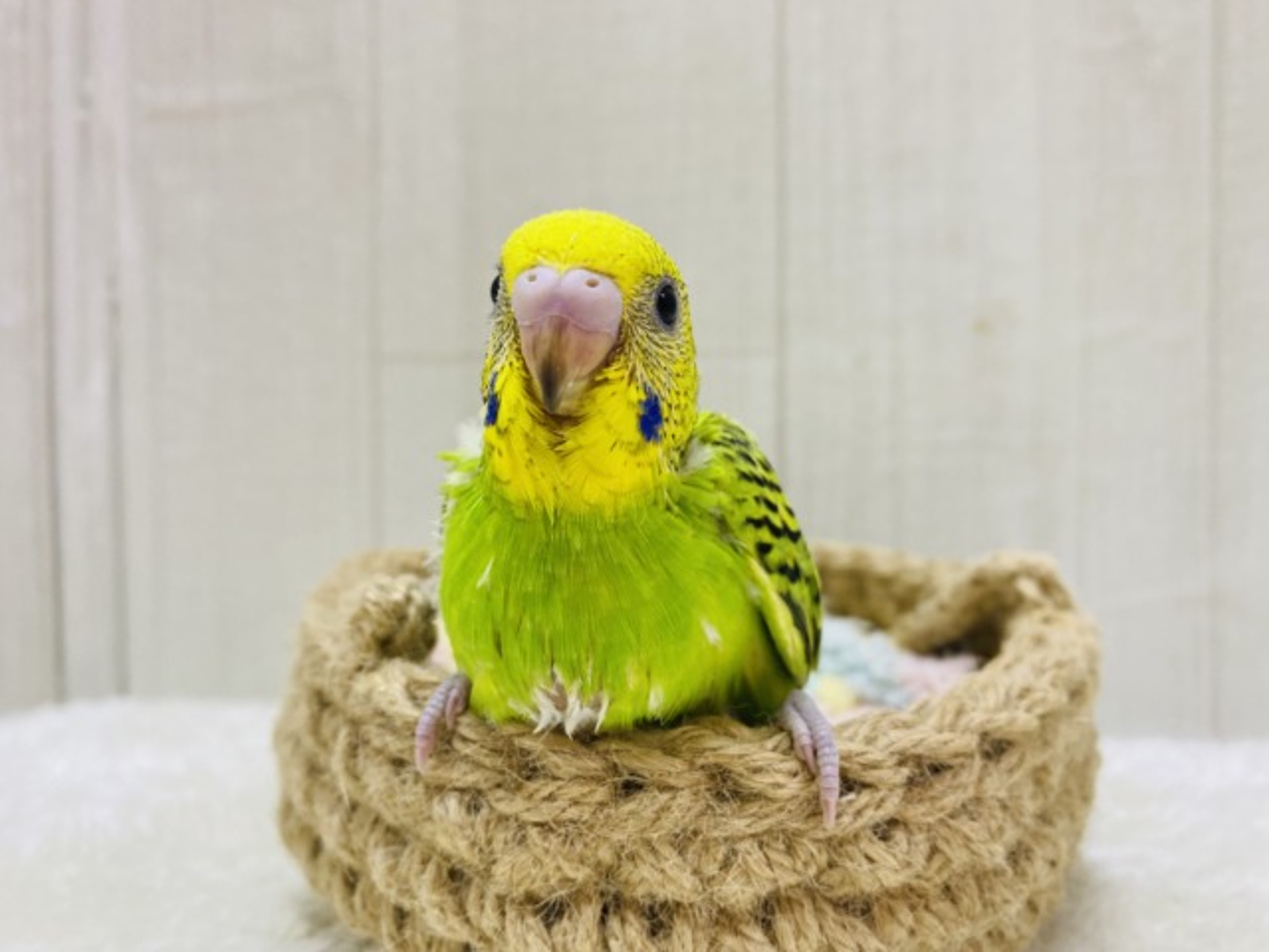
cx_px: 634
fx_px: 916
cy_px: 476
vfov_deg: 54.9
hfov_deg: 69.4
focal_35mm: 25
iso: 125
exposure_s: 1/100
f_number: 1.8
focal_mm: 4.25
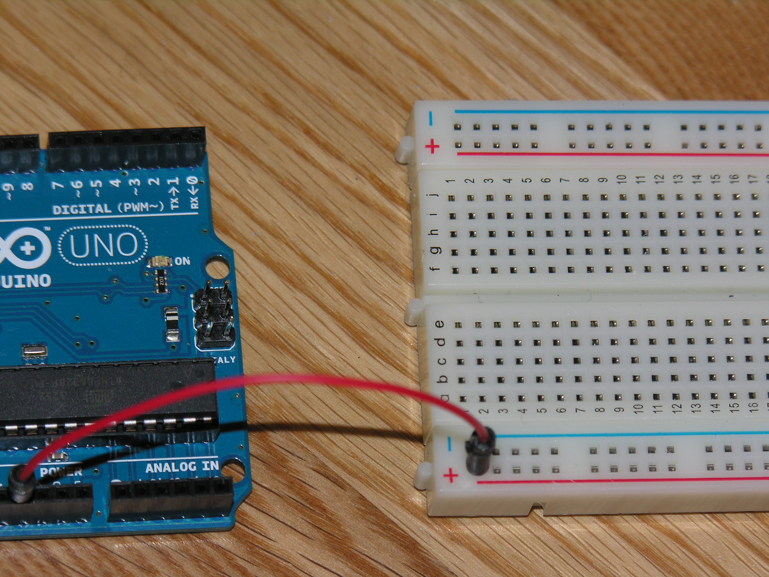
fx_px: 4643
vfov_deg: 7.1
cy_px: 288
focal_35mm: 209
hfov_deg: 9.5
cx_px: 384
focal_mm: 53.3
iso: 50
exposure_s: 1/60.1
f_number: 4.2
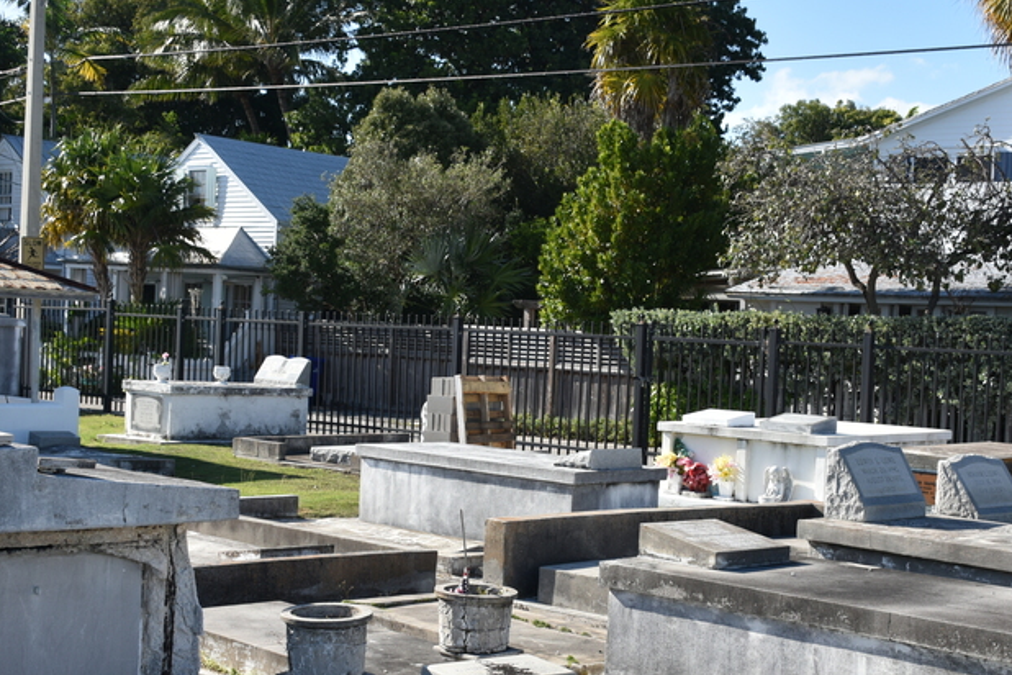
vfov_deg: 23.4
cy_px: 395
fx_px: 1630
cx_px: 562
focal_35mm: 58
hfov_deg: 34.5
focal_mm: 28
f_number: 8
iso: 100
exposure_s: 1/250
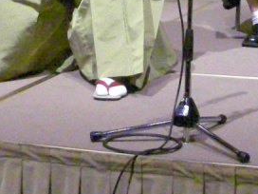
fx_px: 984
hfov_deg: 14.9
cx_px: 136
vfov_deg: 10.8
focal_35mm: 132
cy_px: -96
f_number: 2.8
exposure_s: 1/129
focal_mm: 5.8
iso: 917
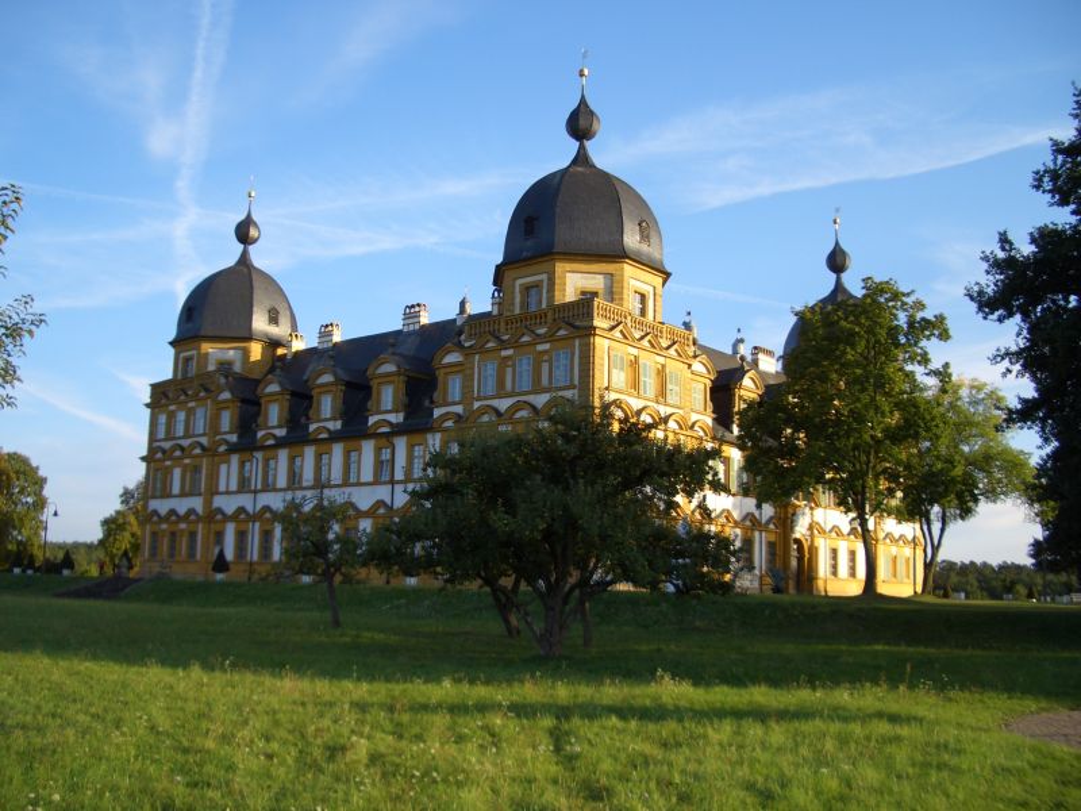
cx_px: 540
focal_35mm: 35
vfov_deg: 40.7
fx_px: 1093
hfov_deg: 52.6
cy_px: 406
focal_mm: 5.8
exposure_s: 1/400
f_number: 2.6
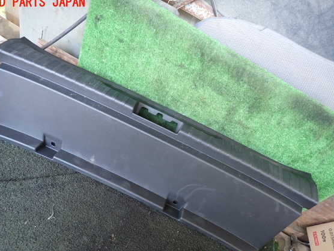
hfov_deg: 65.3
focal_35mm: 27
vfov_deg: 51.3
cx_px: 156
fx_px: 261
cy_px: 131
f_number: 2
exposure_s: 1/40
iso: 200
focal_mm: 4.5
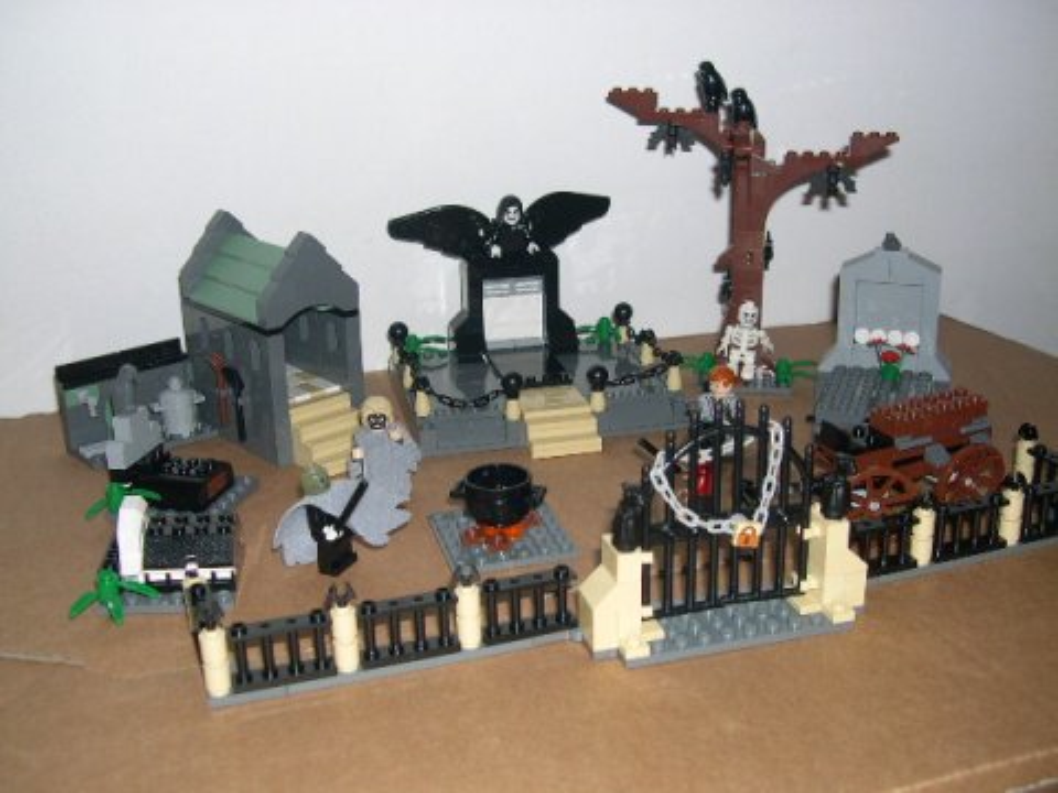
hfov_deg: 49.0
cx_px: 529
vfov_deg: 37.7
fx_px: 1161
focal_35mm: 38
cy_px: 396
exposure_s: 1/60
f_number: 2.8
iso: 100
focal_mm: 8
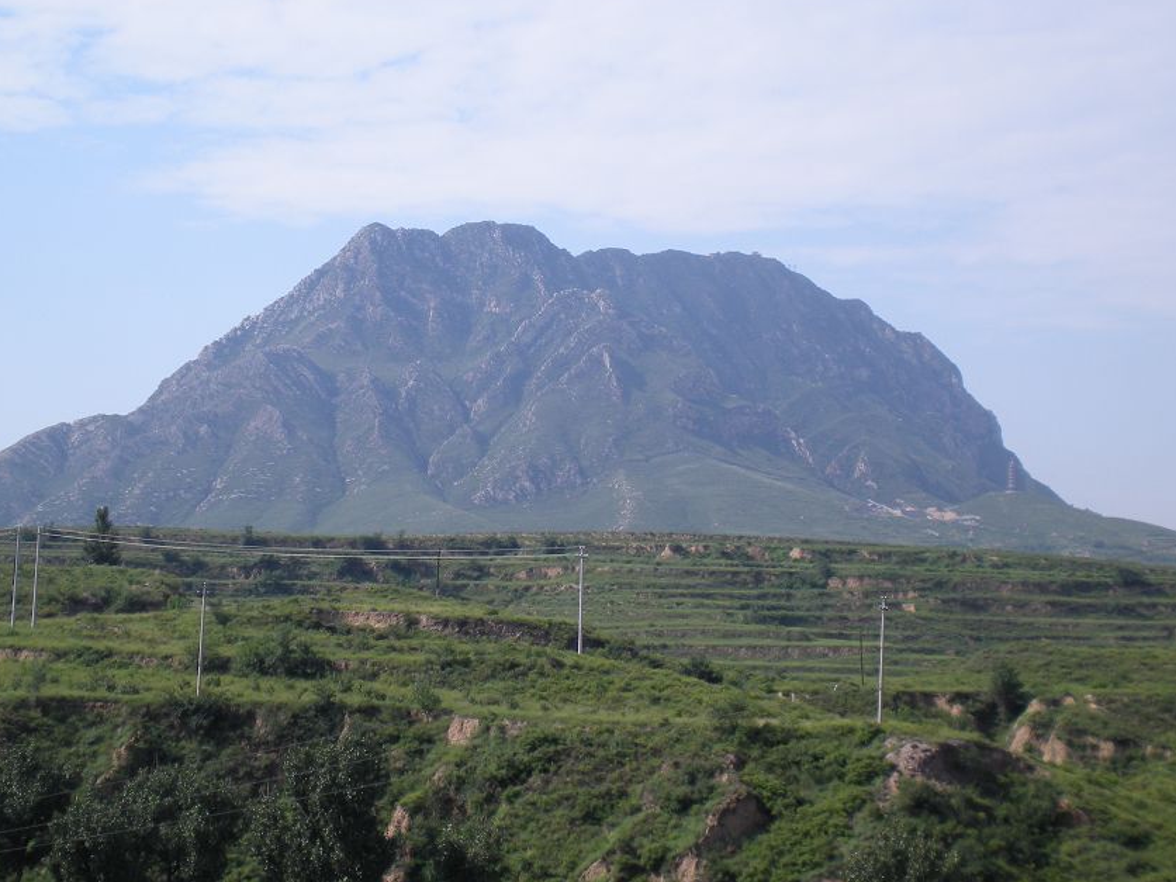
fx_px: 2276
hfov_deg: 29.0
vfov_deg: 21.9
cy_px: 398
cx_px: 561
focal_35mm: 67
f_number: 5.6
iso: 64
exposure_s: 1/378
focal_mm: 9.3
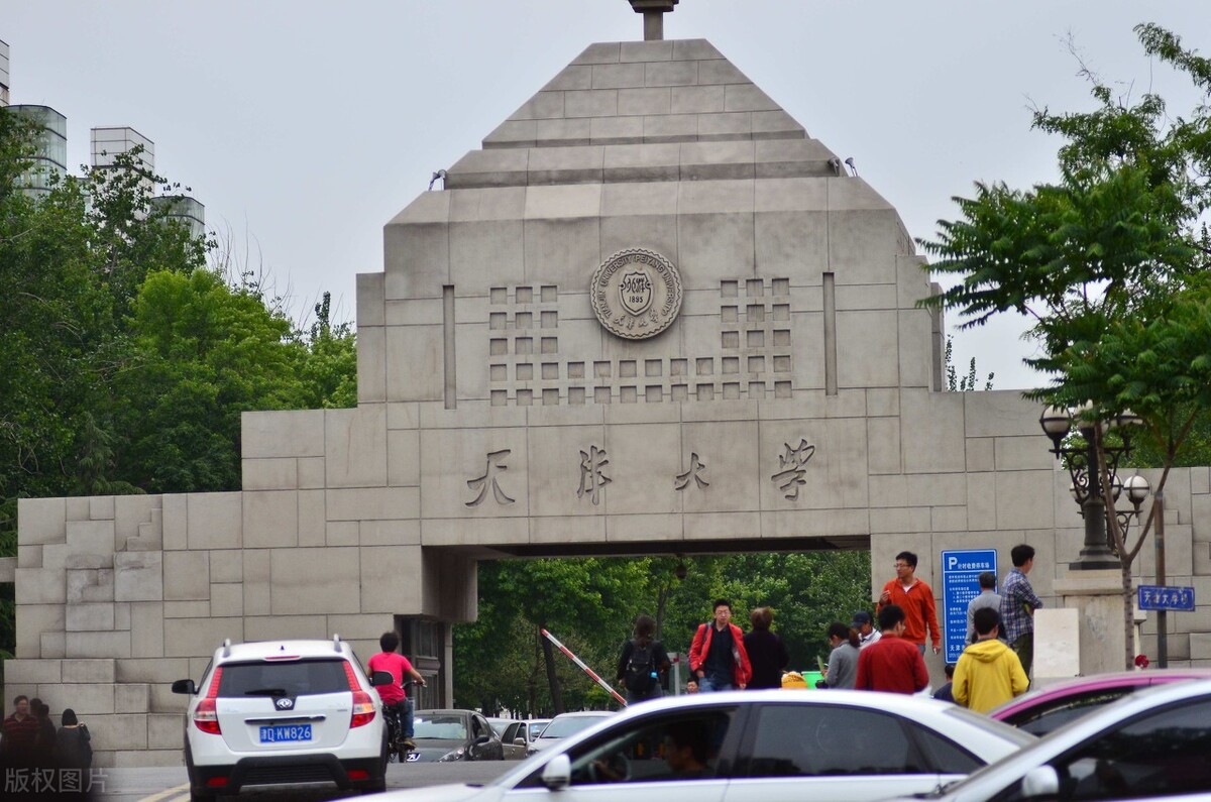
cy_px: 401
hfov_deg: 17.1
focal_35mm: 120
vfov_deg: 11.4
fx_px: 4029
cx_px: 606
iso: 640
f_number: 2.8
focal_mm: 80
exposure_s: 1/8000
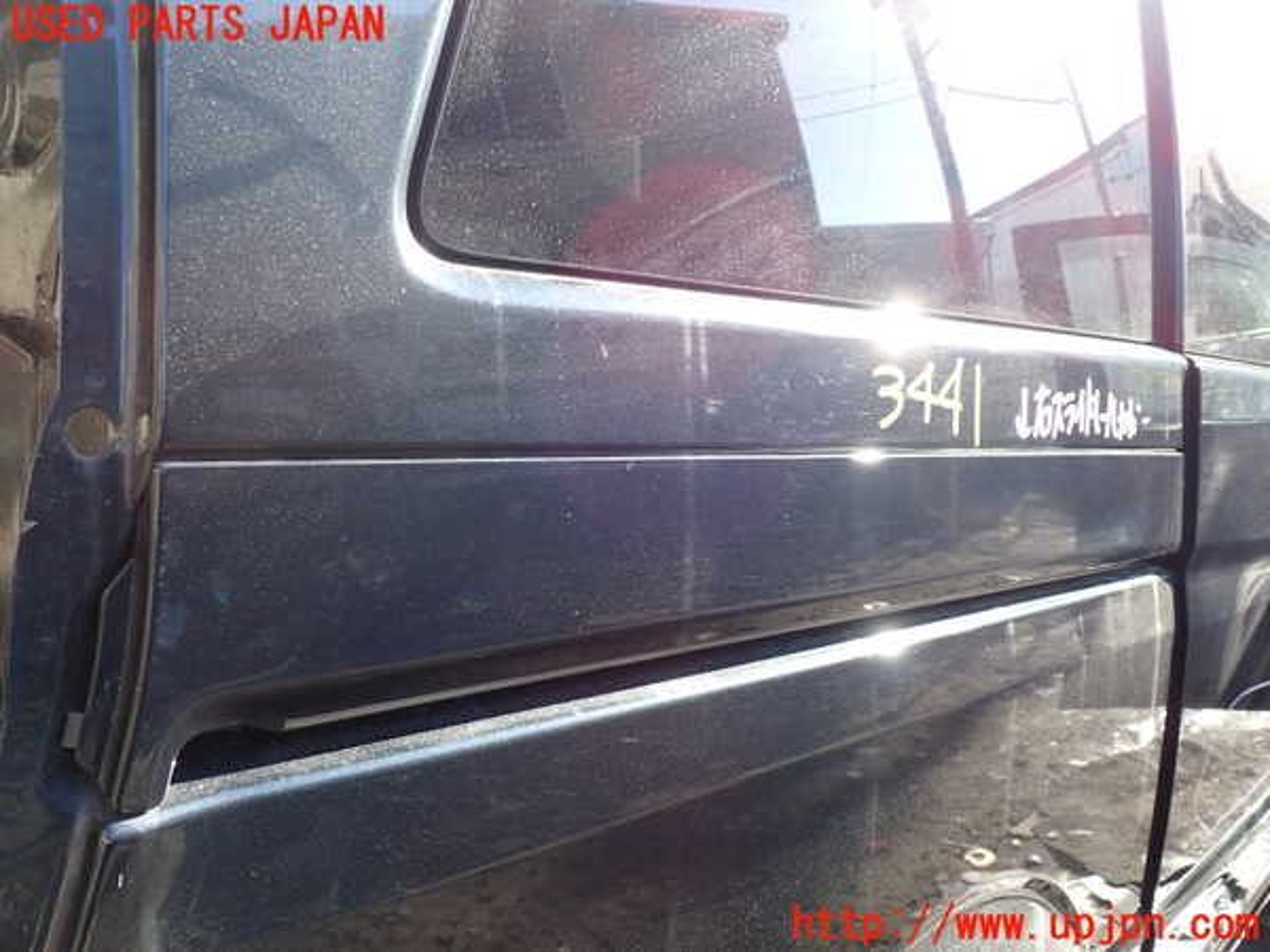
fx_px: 1101
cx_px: 635
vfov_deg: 46.8
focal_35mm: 30
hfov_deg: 60.0
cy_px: 476
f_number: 3.2
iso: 100
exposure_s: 1/160
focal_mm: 5.4
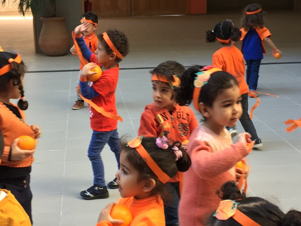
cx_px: 145
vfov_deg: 23.3
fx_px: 548
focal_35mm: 63
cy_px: 120
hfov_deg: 30.7
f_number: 2.2
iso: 50
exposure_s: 1/100
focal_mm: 4.15
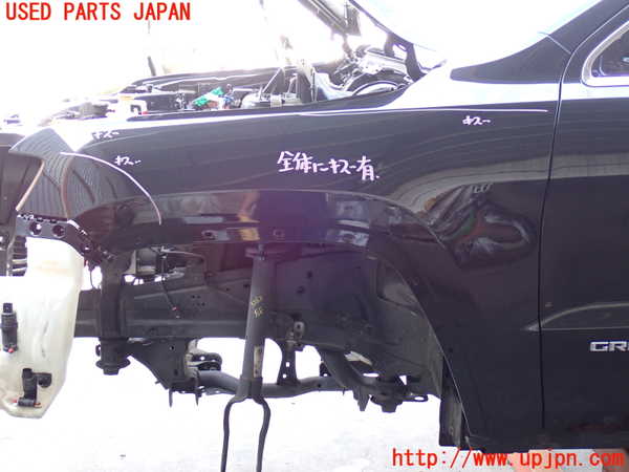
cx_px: 314
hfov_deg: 38.2
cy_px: 236
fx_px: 909
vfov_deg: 29.1
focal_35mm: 50
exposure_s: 1/50
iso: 320
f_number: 3.2
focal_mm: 9.01
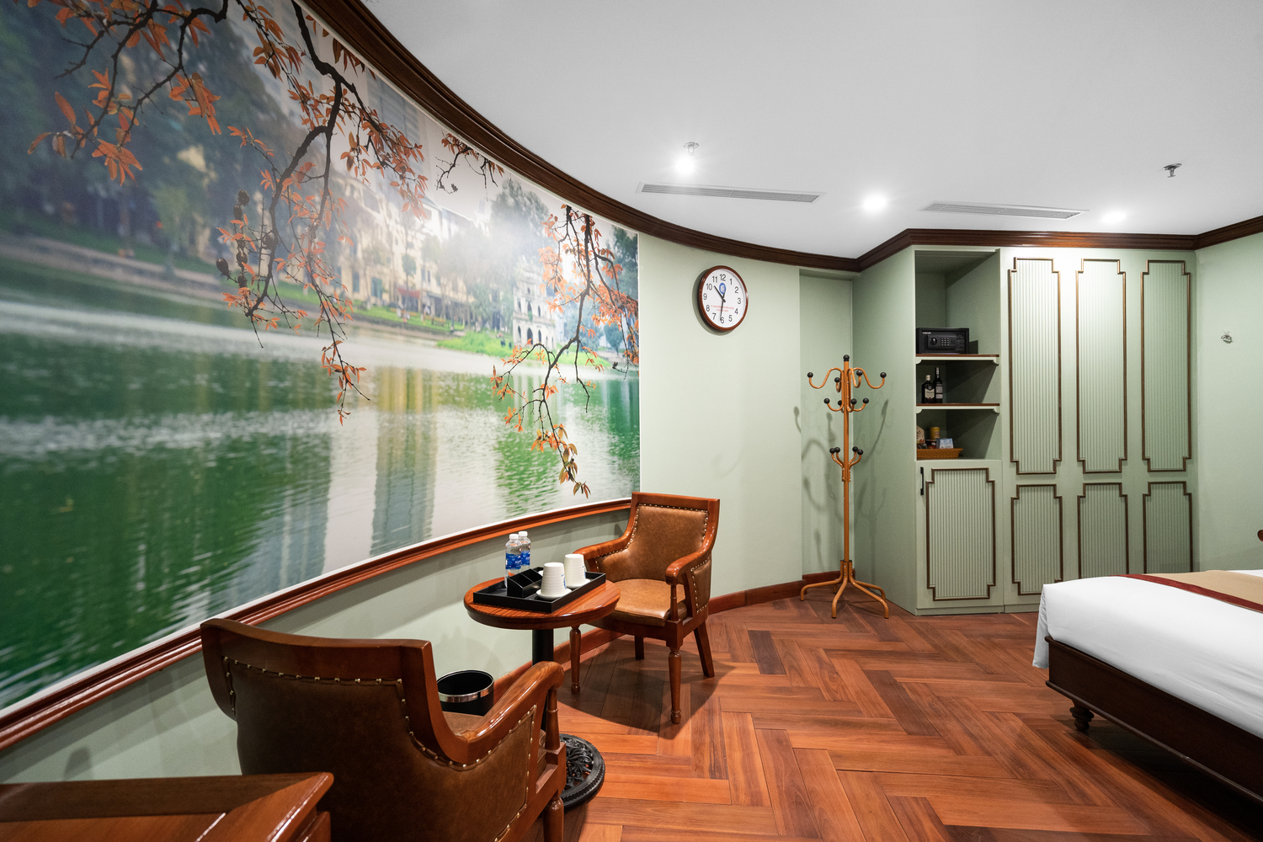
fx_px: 561
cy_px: 421
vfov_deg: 73.7
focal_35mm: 16
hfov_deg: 96.7
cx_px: 632
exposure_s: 1/40
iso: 1000
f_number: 4
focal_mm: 16
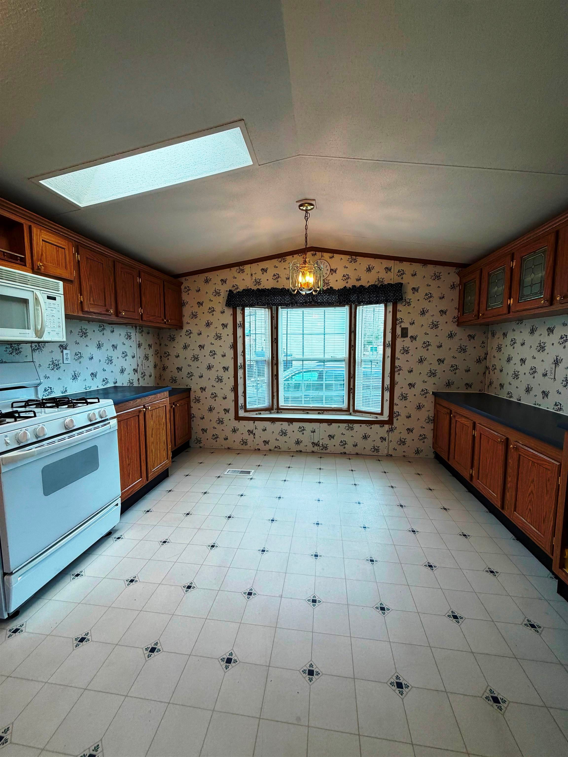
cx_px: 284
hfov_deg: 85.7
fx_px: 306
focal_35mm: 14
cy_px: 378
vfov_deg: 102.1
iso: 125
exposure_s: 1/120
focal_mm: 2.22
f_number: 2.2
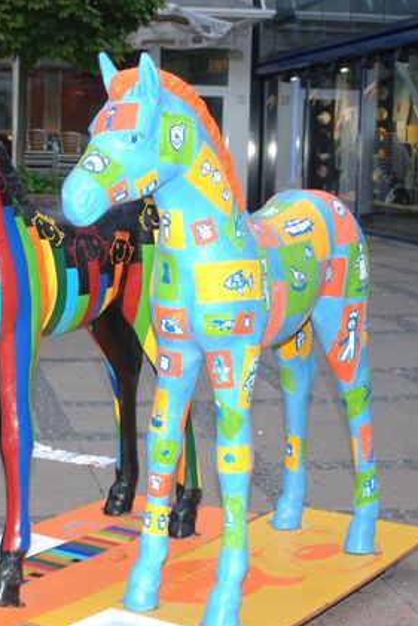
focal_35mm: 80
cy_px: 314
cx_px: 112
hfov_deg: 17.0
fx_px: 1388
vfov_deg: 25.4
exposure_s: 1/80
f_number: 3.8
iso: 200
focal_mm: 35
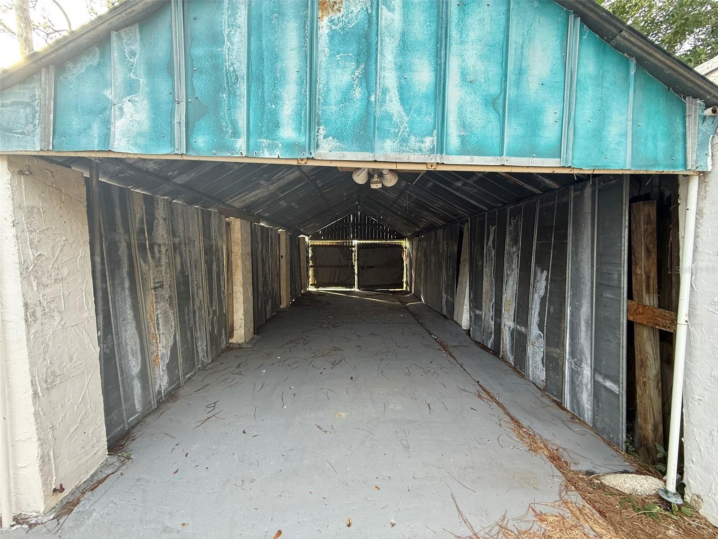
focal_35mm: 14
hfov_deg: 102.1
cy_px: 270
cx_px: 359
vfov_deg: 85.7
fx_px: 290
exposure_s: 1/99
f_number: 2.2
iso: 80
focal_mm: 2.22
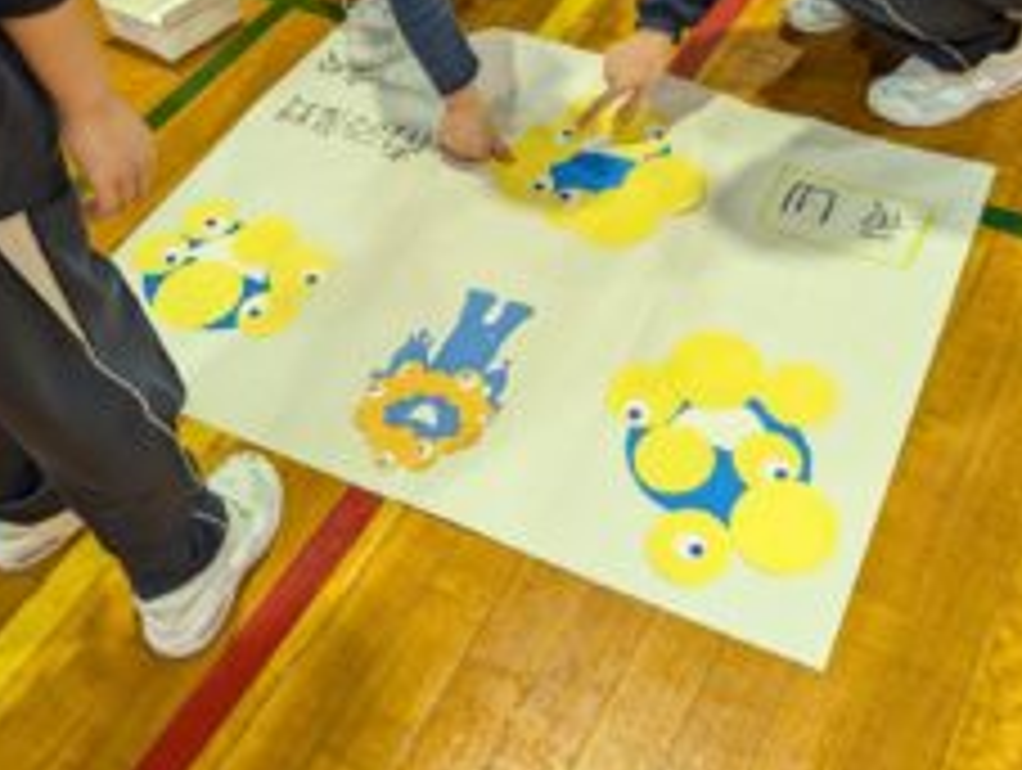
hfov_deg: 42.0
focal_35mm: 45
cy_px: 126
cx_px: 547
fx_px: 1331
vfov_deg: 31.2
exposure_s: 1/24
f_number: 1.68
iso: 34
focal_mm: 6.9
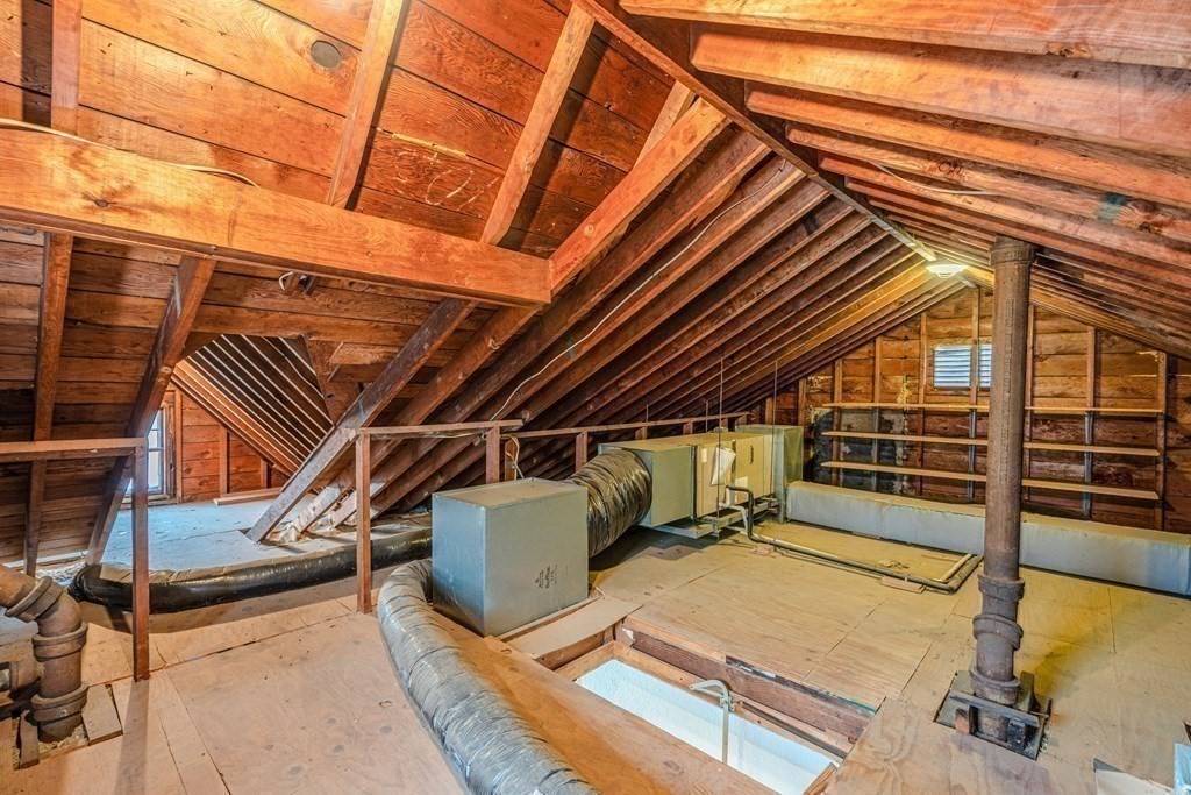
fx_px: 529
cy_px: 398
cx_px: 596
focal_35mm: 16
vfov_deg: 73.8
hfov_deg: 96.7
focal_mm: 16
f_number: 6.3
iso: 400
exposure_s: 1/5
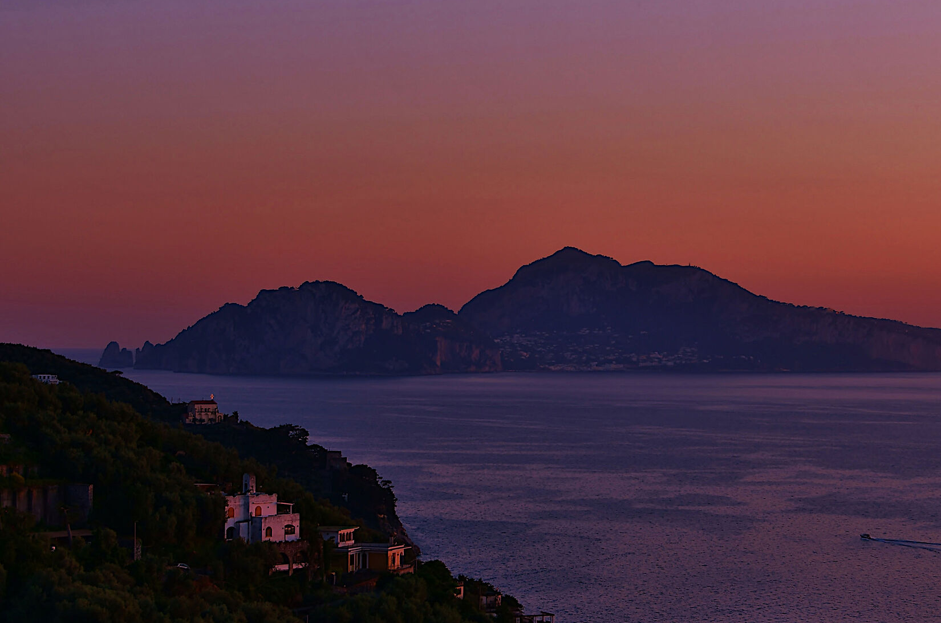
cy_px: 296
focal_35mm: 96
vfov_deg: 14.2
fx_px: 2504
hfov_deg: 21.3
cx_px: 552
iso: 100
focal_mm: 44
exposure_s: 1/100
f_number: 5
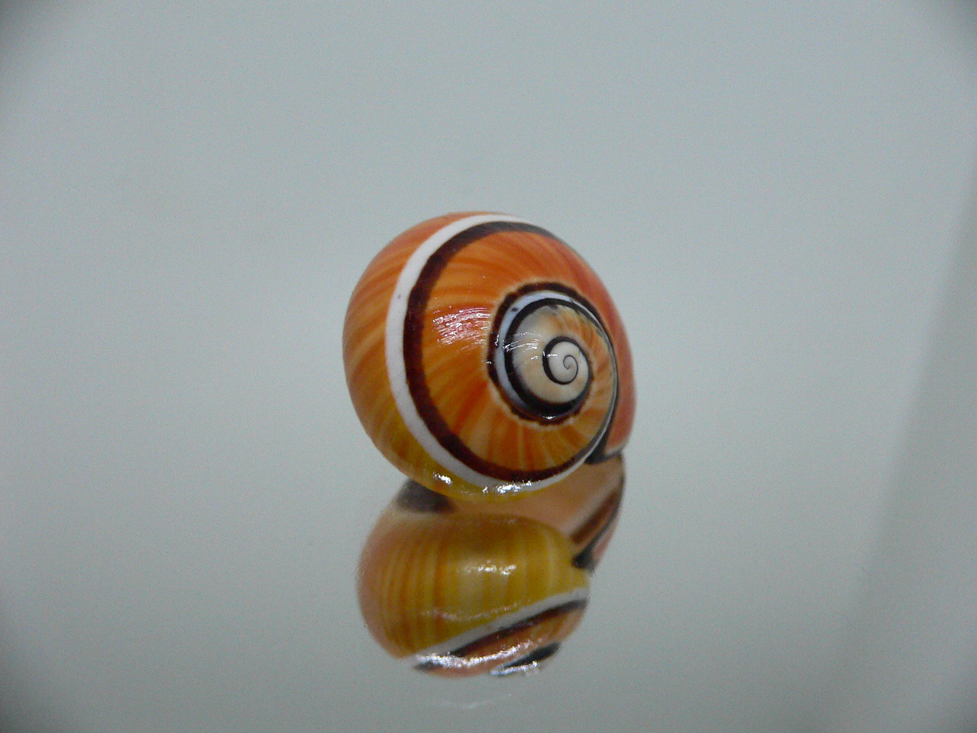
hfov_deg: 52.6
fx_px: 988
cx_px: 488
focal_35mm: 35
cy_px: 366
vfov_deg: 40.7
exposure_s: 1/60
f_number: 2.8
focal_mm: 4.6
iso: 200
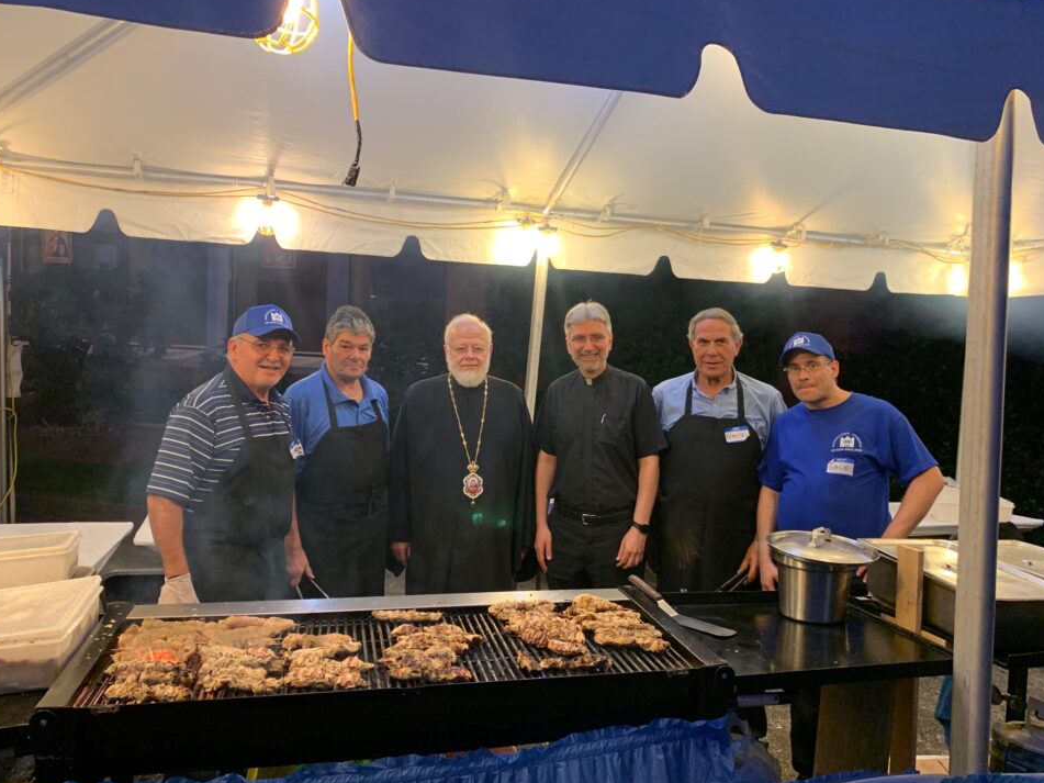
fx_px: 844
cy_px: 389
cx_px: 513
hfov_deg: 63.4
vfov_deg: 49.7
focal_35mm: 28
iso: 200
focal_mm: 4.25
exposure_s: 1/60
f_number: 1.8
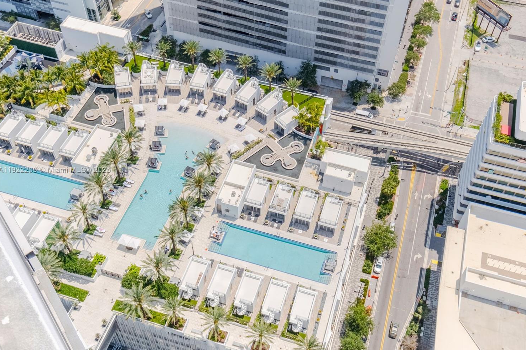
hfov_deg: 49.5
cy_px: 170
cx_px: 281
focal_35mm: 39
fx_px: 570
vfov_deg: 34.2
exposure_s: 1/8000
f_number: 8
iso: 640
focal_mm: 24
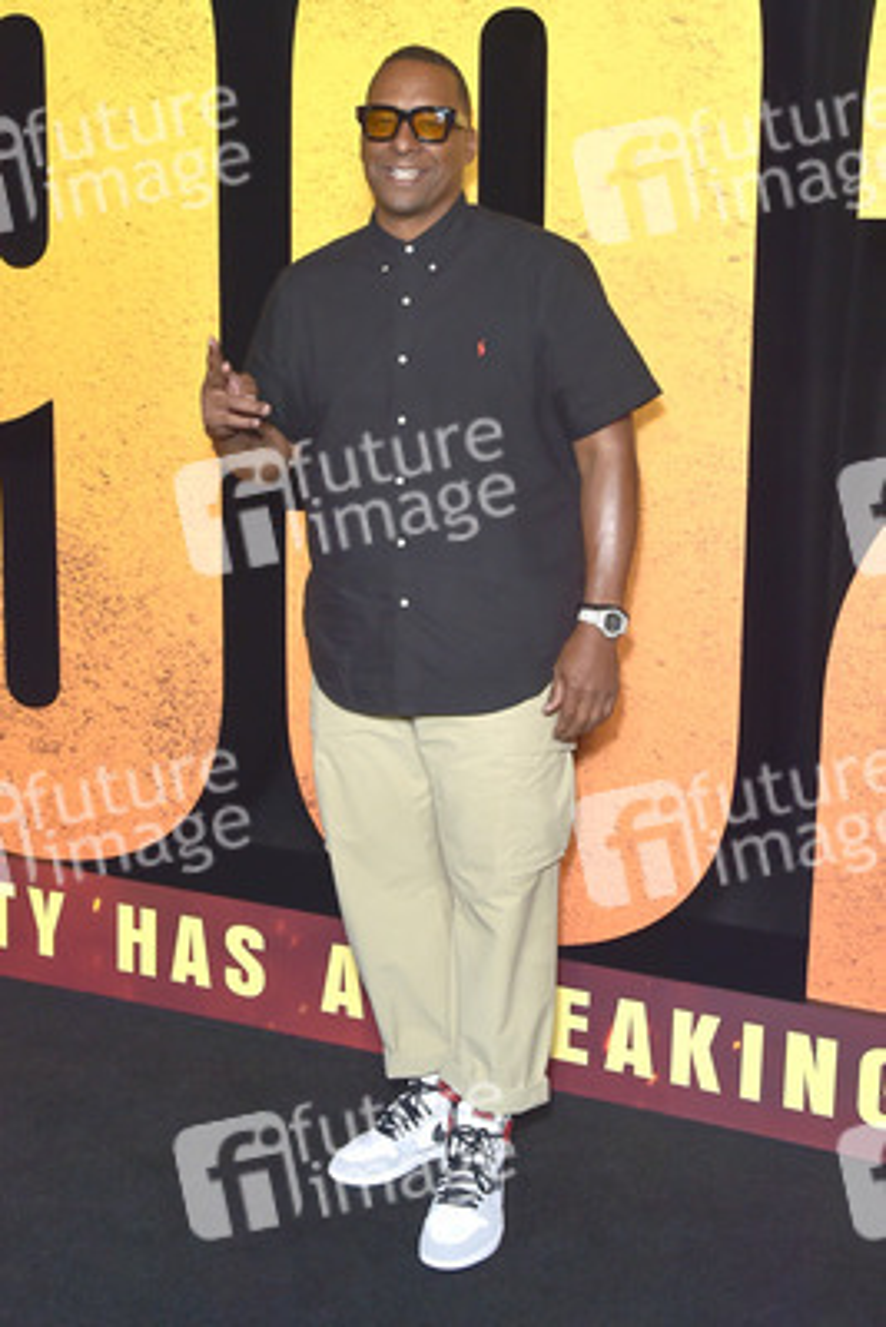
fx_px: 1291
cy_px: 664
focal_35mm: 35
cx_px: 443
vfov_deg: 54.4
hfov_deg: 37.9
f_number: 6.3
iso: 640
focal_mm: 35
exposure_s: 1/250
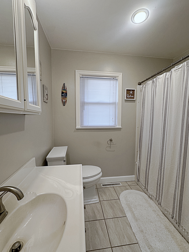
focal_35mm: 14
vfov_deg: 102.1
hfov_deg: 85.7
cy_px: 126
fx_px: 102
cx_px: 94
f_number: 2.2
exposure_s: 1/120
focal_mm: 2.22
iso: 125
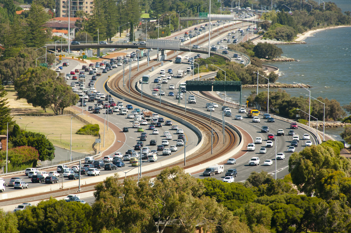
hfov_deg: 6.9
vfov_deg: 4.6
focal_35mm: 300
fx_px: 2921
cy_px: 116
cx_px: 176
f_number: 11
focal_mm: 200
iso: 320
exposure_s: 1/500
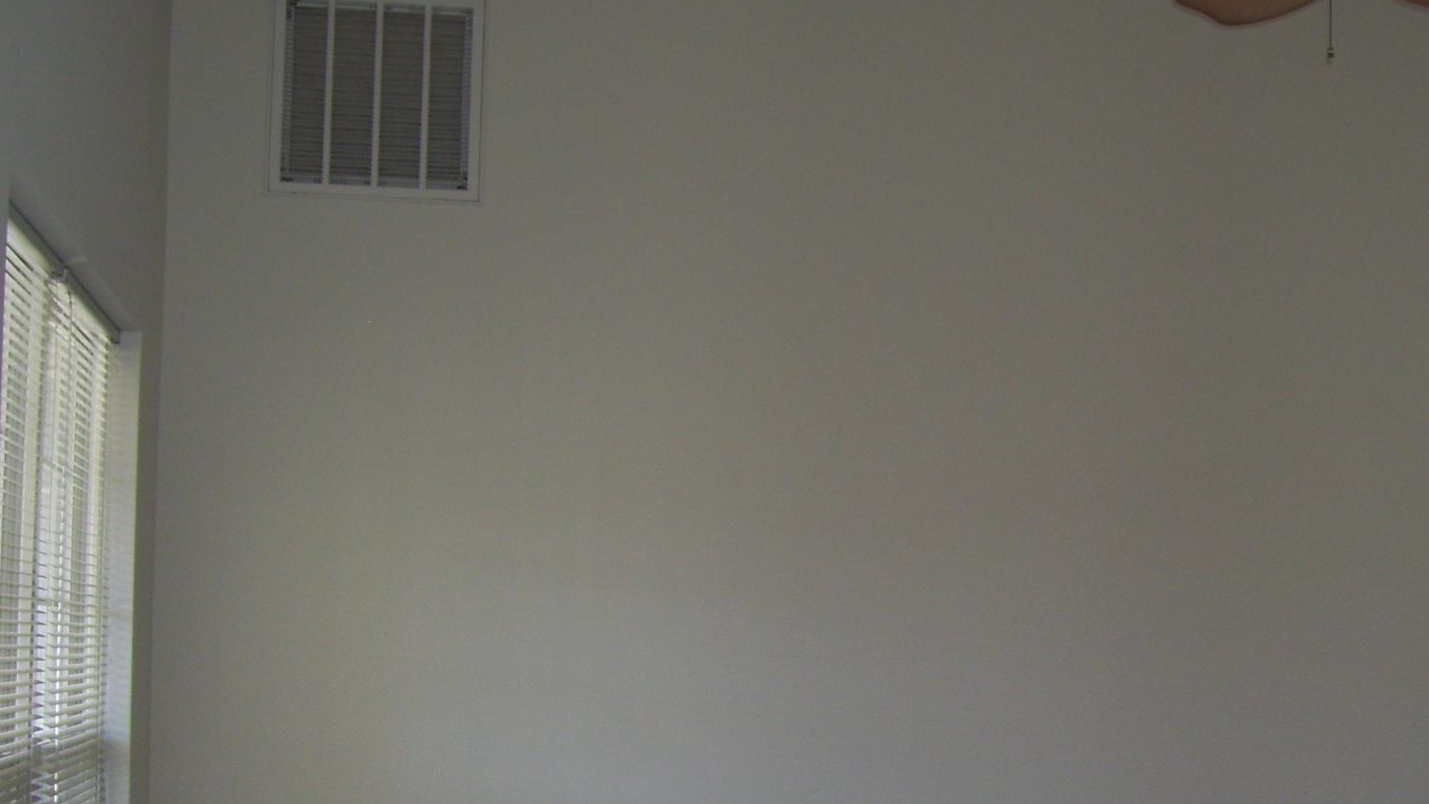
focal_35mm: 56
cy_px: 616
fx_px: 2122
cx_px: 936
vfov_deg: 21.2
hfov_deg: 36.9
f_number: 2.7
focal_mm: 6
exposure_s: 1/60
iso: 80
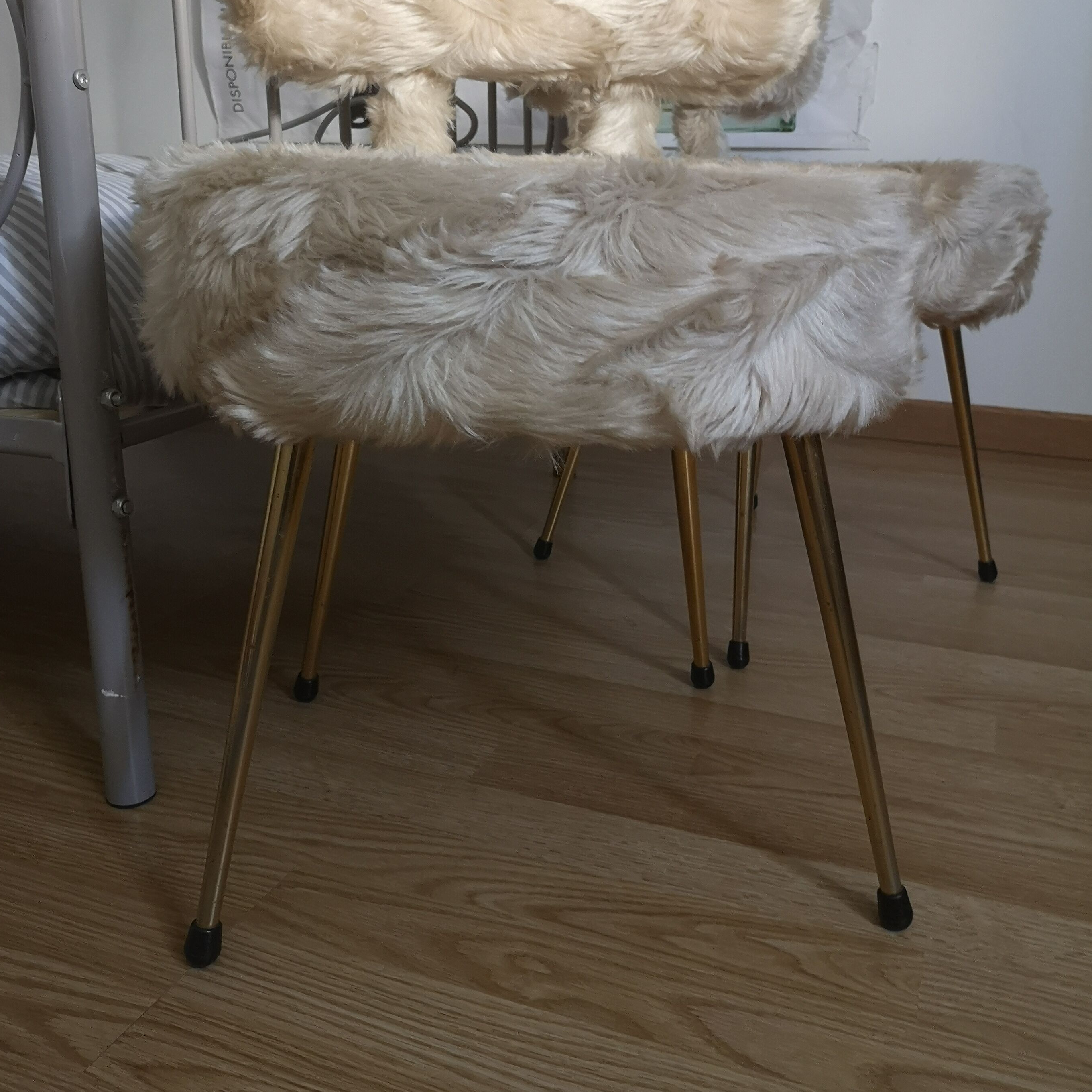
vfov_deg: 50.6
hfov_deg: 51.1
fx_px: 1142
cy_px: 409
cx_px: 546
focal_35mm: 32
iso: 400
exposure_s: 1/25
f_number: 1.8
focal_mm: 3.95
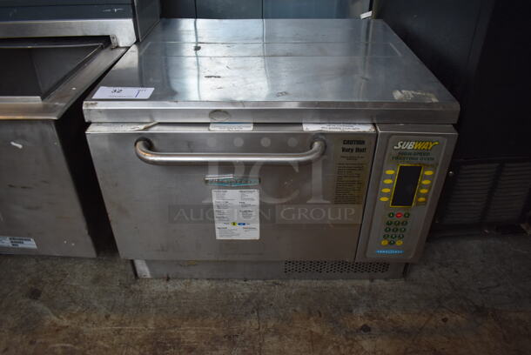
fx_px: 399
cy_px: 178
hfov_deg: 67.3
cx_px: 266
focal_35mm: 27
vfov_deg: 48.0
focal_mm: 18
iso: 640
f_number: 3.5
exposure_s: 1/250
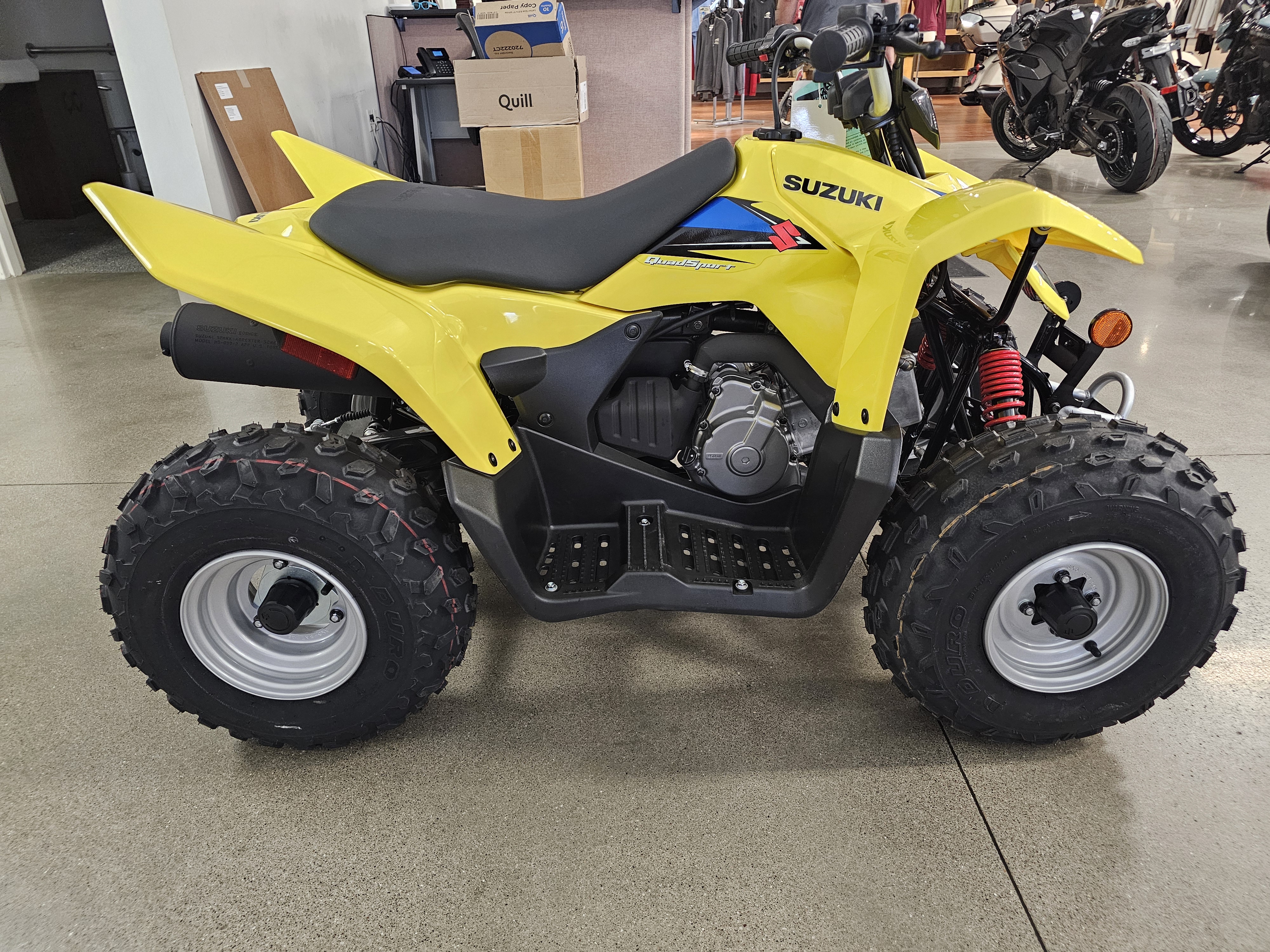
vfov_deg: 58.9
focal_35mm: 23
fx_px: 844
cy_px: 476
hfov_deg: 73.9
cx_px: 635
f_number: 1.7
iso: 640
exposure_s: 1/60
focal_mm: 6.3
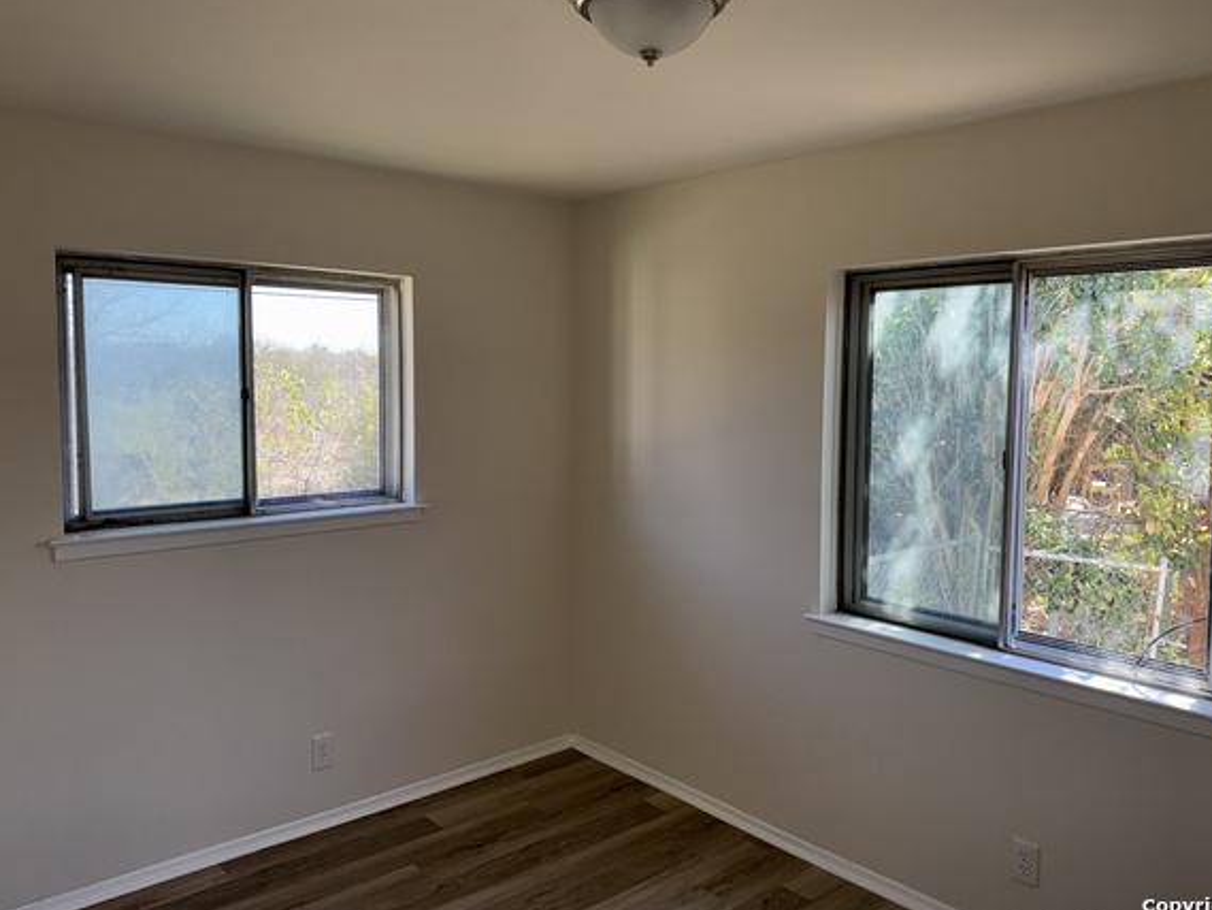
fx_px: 946
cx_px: 630
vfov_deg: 51.4
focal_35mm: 27
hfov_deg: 65.3
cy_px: 433
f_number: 1.78
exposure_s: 1/360
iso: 50
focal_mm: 6.76
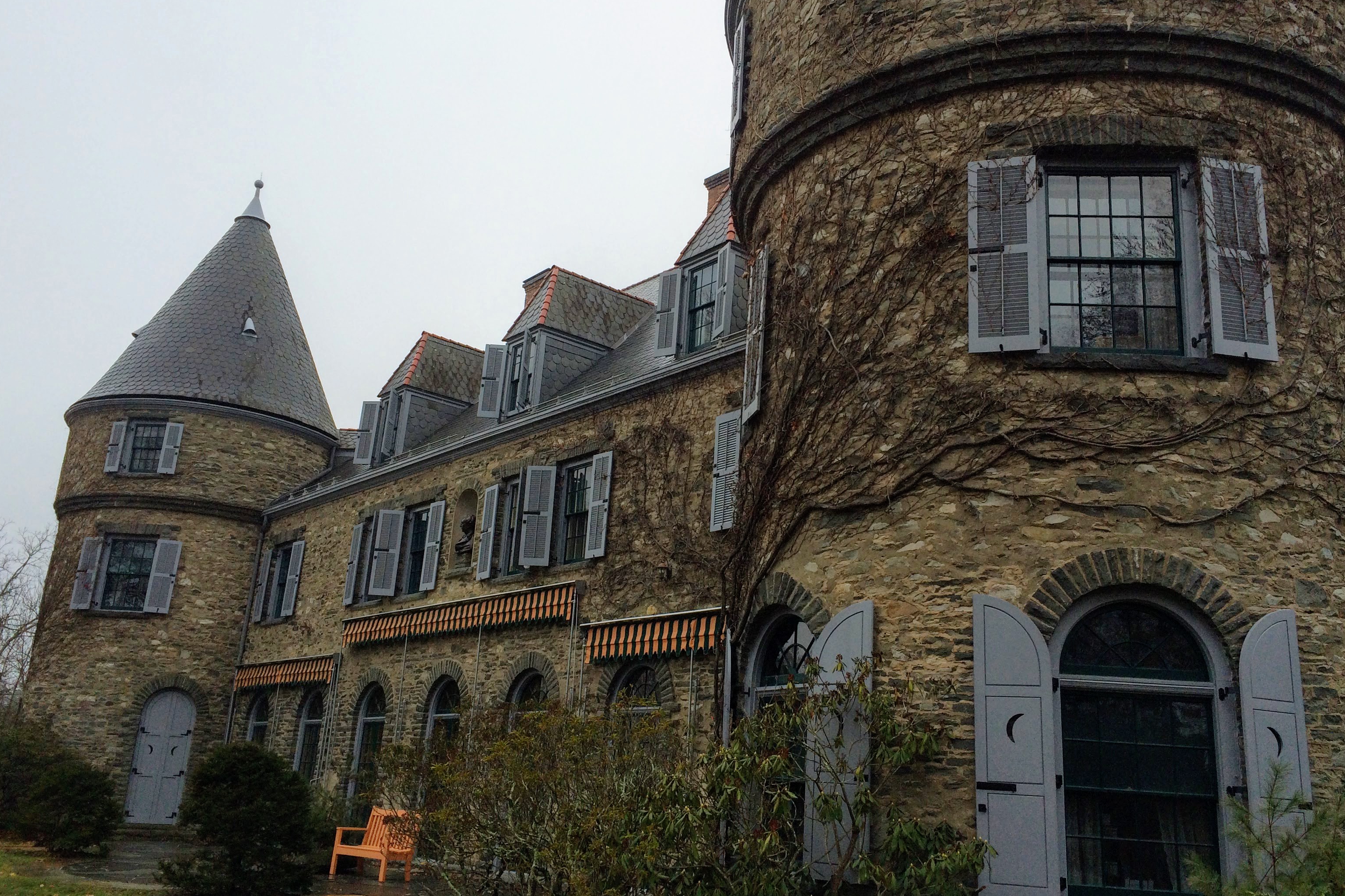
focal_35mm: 32
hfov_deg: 58.7
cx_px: 697
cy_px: 432
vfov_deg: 41.1
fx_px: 1195
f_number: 2.2
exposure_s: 1/838
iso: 32
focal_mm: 4.15
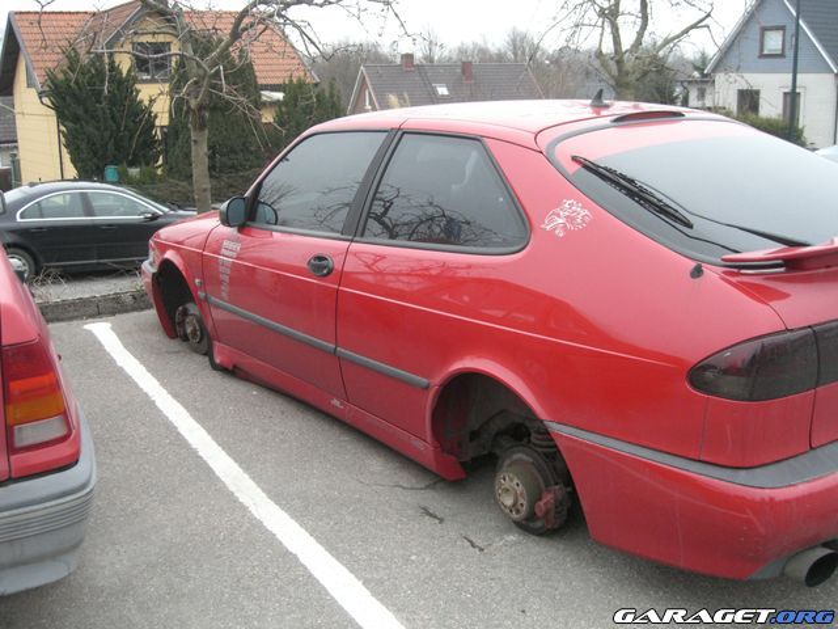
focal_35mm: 38
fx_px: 920
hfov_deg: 49.0
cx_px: 419
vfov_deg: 37.7
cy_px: 314
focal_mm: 7.9
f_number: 2.8
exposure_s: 1/500
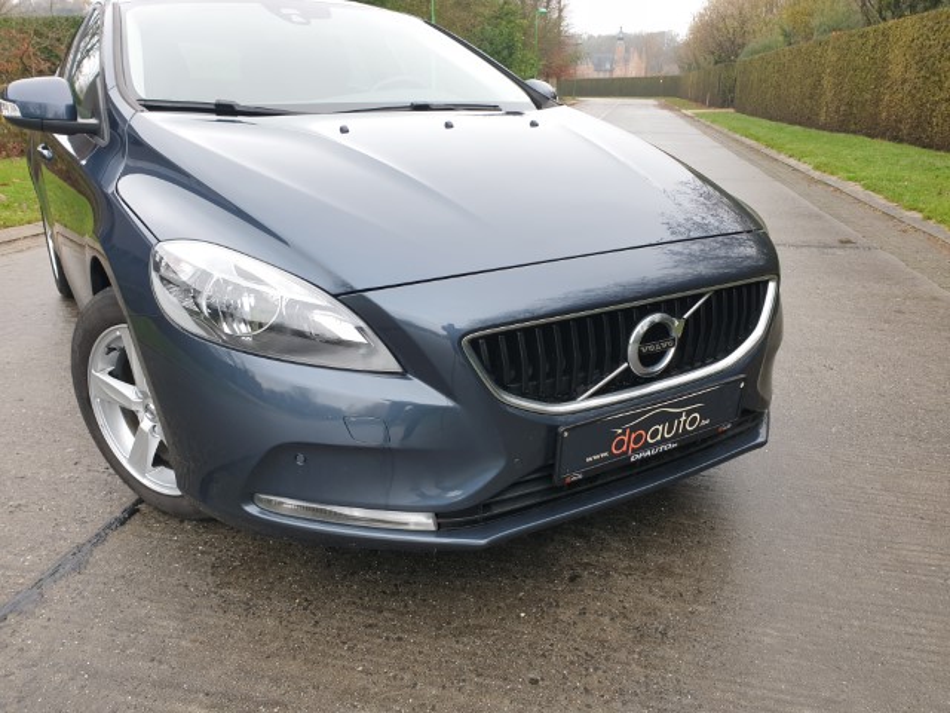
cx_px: 475
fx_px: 714
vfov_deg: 53.1
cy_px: 356
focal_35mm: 26
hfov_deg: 67.3
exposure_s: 1/50
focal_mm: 4.3
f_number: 2.4
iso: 64
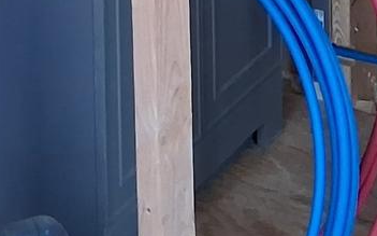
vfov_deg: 7.0
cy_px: -544
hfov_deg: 13.0
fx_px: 1653
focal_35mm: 161
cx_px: 178
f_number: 1.8
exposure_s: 1/120
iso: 400
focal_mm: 3.98
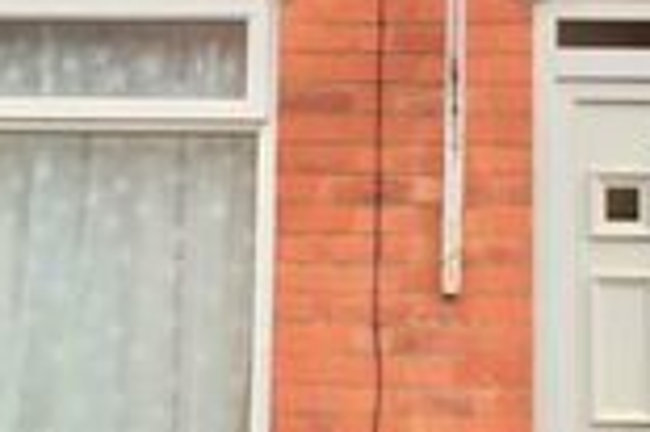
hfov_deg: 15.1
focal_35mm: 136
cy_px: -115
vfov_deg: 9.9
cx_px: 390
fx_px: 2453
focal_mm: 4.15
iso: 25
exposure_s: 1/50
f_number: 2.2
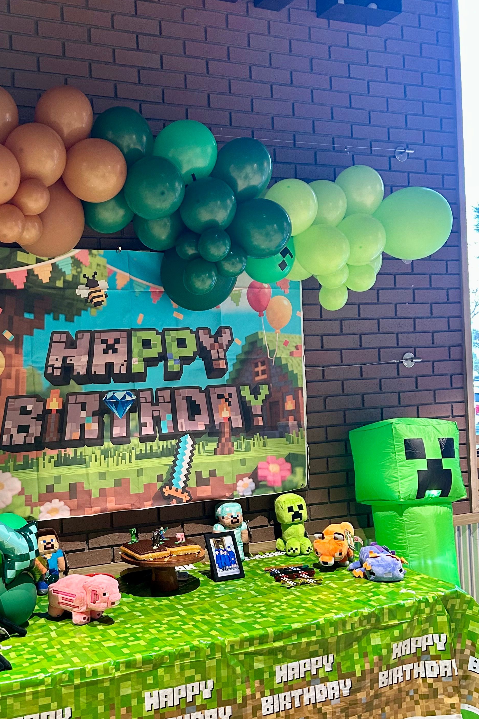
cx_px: 116
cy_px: 383
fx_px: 778
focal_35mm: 39
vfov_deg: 49.5
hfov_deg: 33.5
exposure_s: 1/60
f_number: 1.5
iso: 250
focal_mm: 5.7
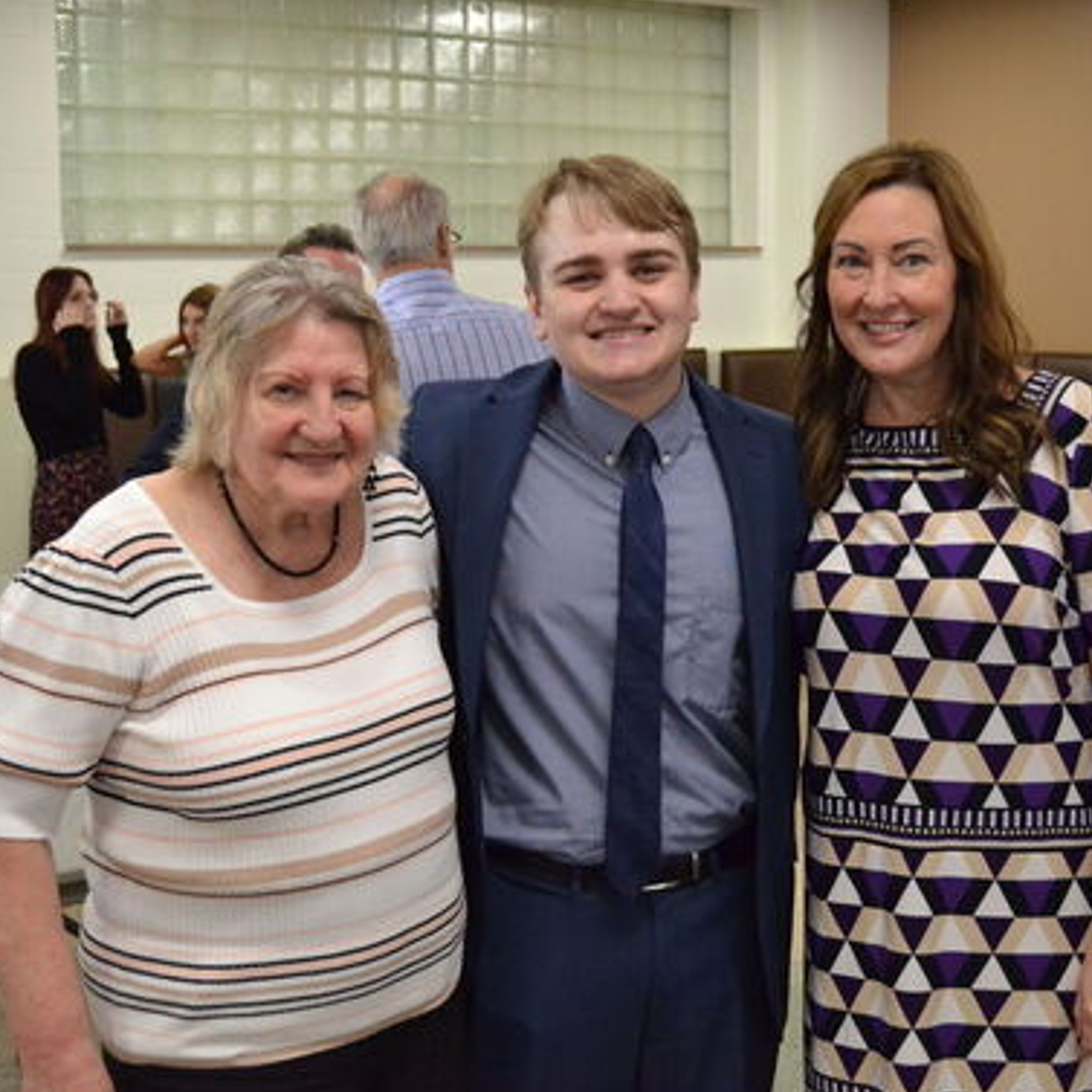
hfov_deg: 31.6
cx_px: 549
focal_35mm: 54
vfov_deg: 31.6
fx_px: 1927
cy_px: 539
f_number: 4.2
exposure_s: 1/250
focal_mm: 26
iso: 3200
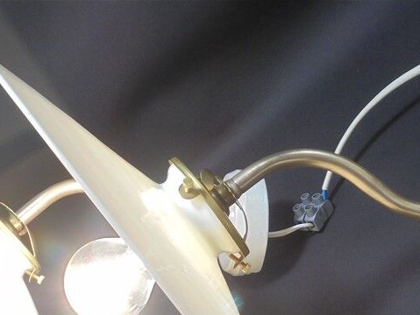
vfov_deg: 15.9
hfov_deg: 21.2
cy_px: 294
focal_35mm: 92
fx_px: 1117
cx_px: 154
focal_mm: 8.9
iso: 100
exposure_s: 1/30
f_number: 4.8
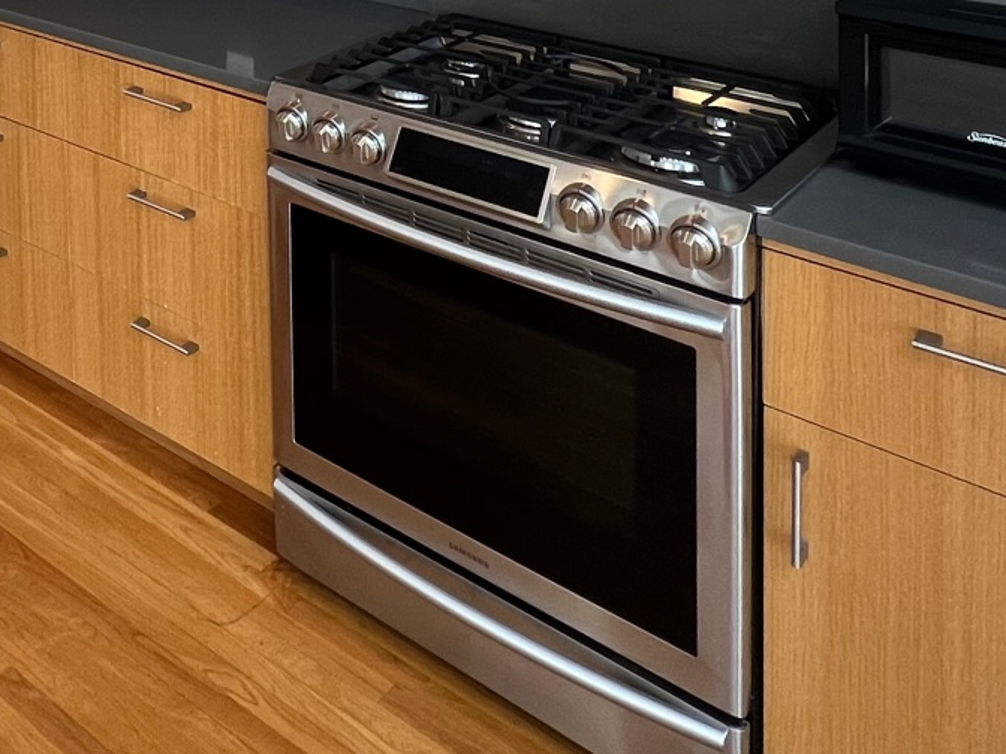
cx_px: -114
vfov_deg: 29.2
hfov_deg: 38.9
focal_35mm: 39
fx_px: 1133
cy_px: -247
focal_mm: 1.57
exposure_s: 1/122
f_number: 1.8
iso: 64
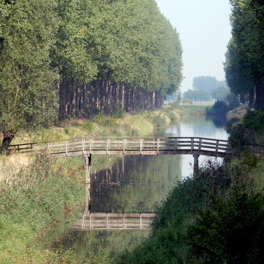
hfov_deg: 5.5
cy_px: 132
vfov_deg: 5.5
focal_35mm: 321
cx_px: 111
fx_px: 2770
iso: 125
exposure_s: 1/200
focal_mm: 48.4
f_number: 6.3
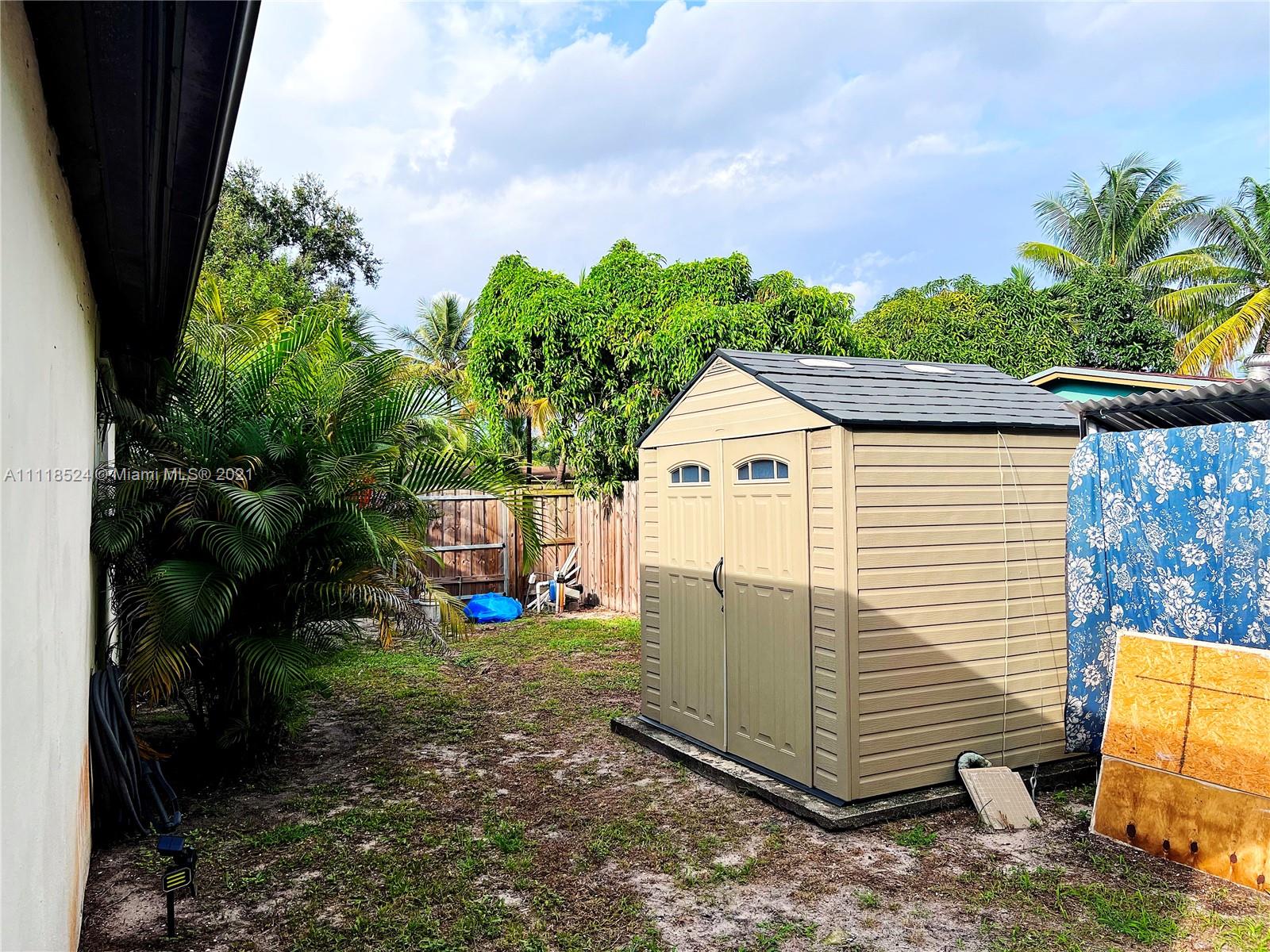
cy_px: 476
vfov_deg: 53.1
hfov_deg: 67.3
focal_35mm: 26
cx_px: 635
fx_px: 954
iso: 50
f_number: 1.5
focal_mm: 5.7
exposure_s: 1/2571
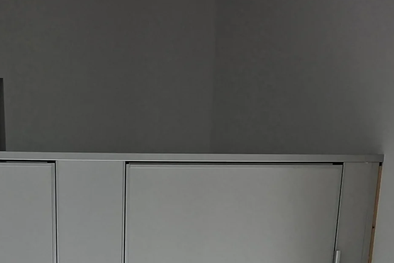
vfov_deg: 16.5
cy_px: 501
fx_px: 722
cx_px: 80
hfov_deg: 29.8
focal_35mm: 66
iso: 160
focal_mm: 5.54
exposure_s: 1/120
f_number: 1.8
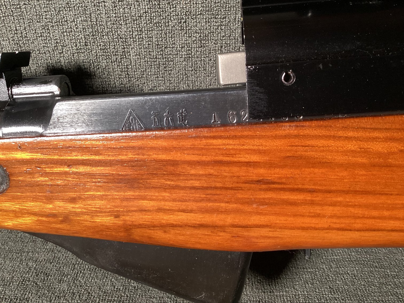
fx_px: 362
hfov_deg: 58.3
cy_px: 152
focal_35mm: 31
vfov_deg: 45.4
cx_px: 202
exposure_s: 1/50
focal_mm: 3.3
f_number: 2.4
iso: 250
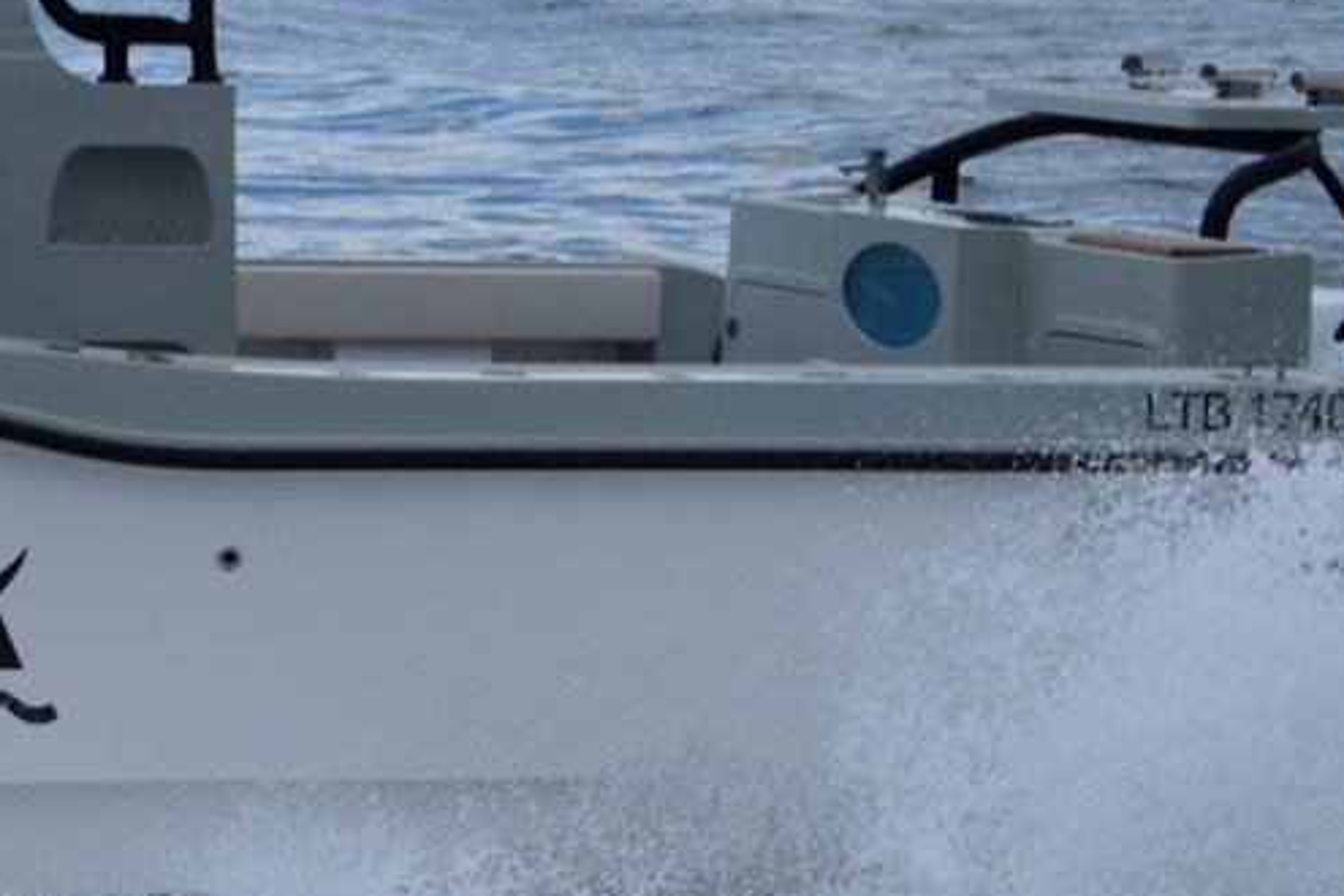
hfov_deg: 7.6
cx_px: -703
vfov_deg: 5.2
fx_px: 9953
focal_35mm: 267
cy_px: 255
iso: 100
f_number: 5.6
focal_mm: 55
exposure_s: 1/640
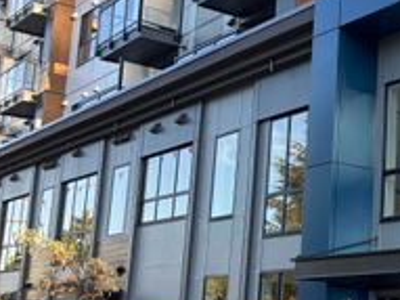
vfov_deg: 21.6
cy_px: 181
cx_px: 501
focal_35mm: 68
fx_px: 785
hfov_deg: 25.2
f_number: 1.6
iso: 50
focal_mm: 5.96
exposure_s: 1/430
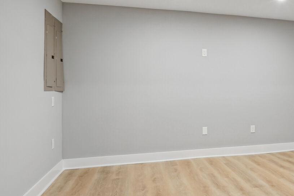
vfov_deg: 38.8
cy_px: 87
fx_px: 278
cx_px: 248
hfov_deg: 51.1
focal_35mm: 34
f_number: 8
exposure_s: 1/15
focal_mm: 16
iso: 800
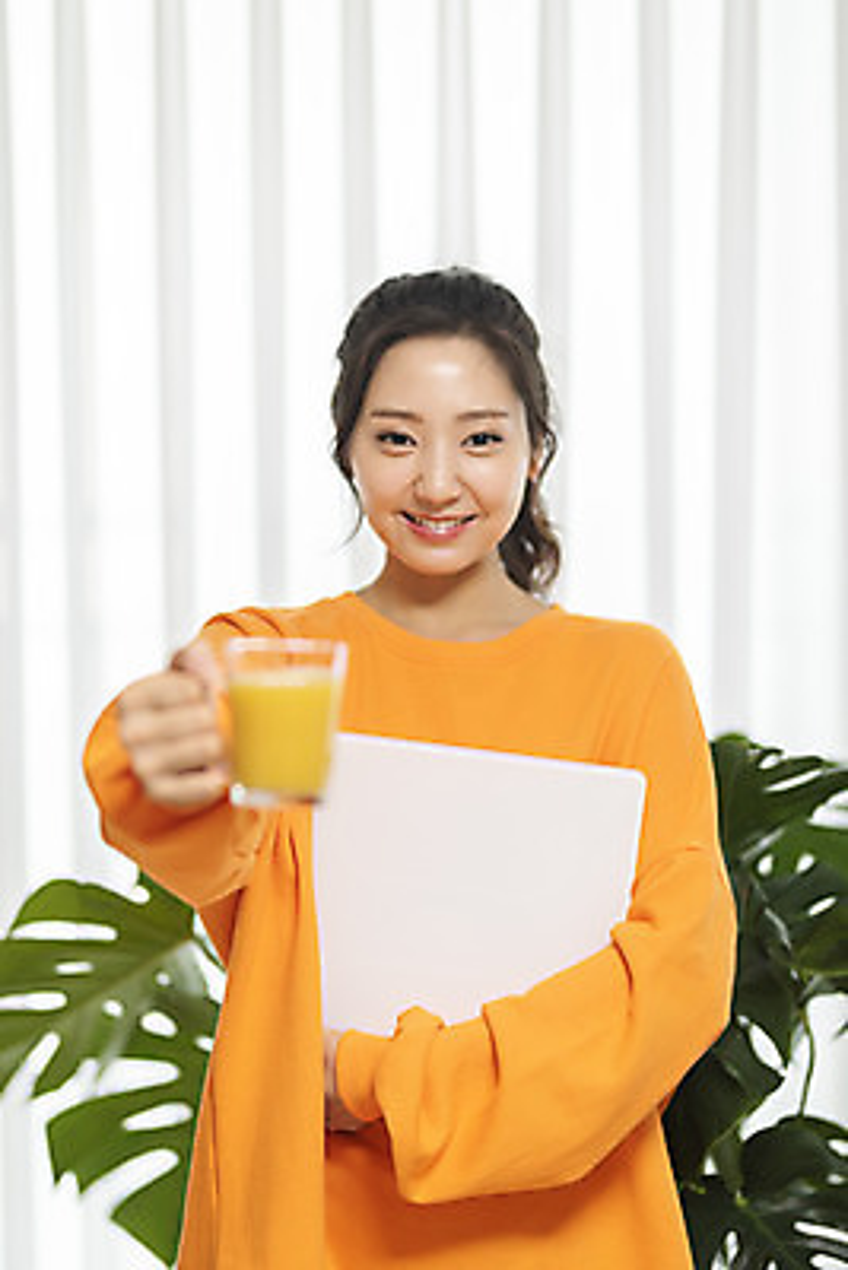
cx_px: 424
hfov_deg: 16.1
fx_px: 3001
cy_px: 635
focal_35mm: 85
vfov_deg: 23.9
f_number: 1.6
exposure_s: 1/400
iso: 500
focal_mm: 85
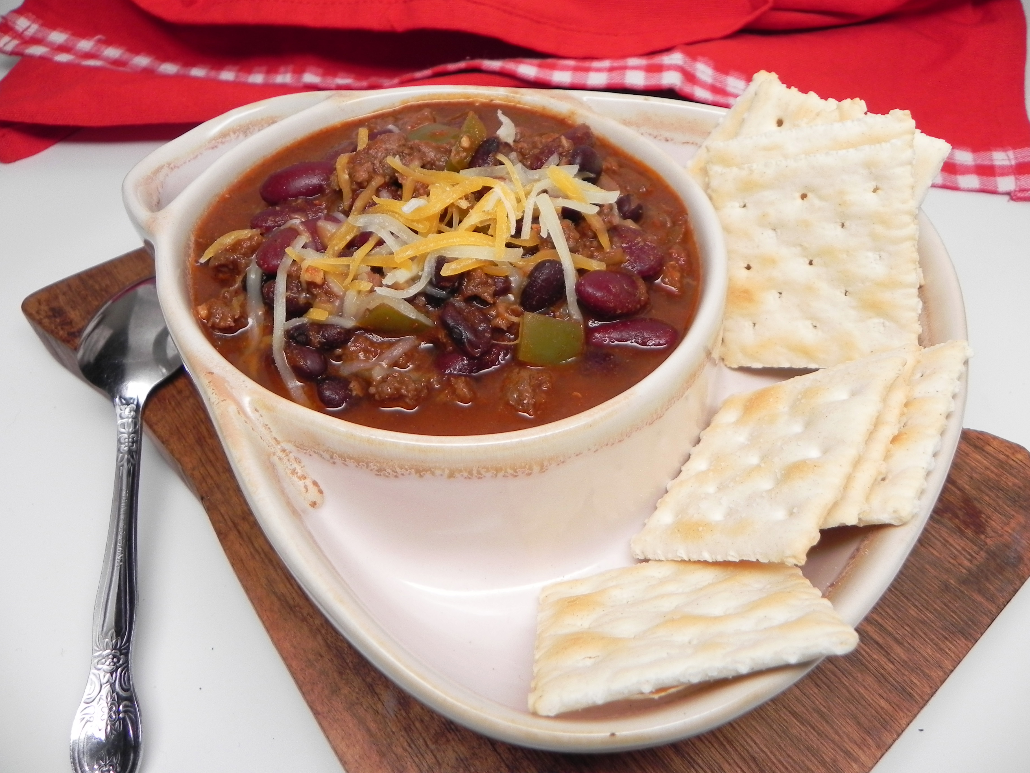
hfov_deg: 67.3
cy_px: 386
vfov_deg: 53.1
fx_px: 774
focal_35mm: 26
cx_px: 515
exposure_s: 1/56.2
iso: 160
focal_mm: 4.6
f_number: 2.8
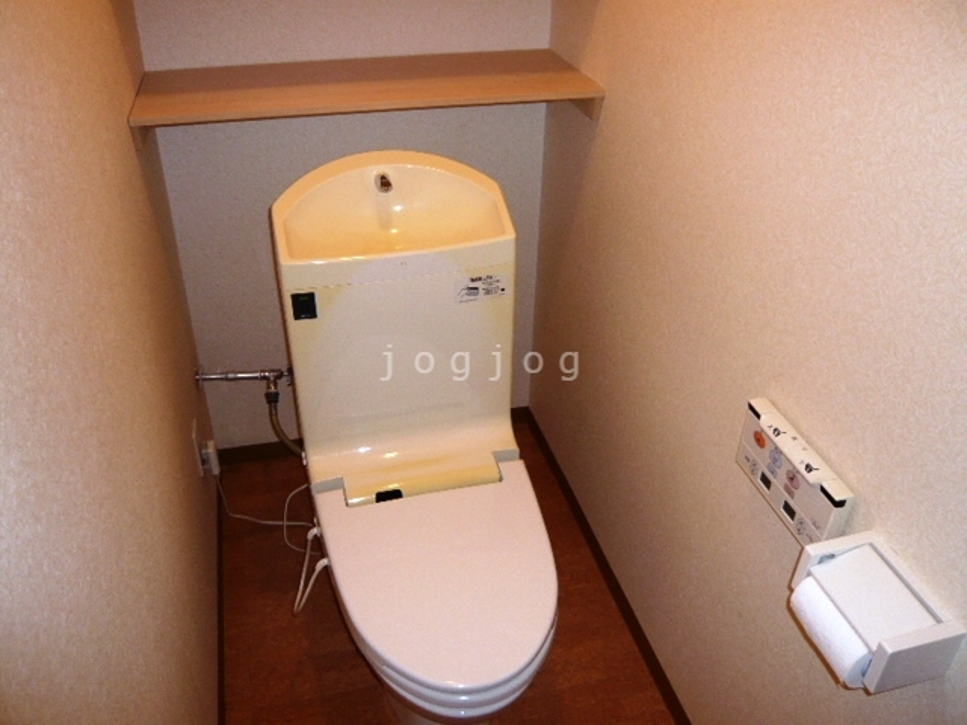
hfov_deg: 63.4
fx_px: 782
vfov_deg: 49.7
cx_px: 484
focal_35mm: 28
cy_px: 362
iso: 100
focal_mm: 4.6
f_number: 2.8
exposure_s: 1/30
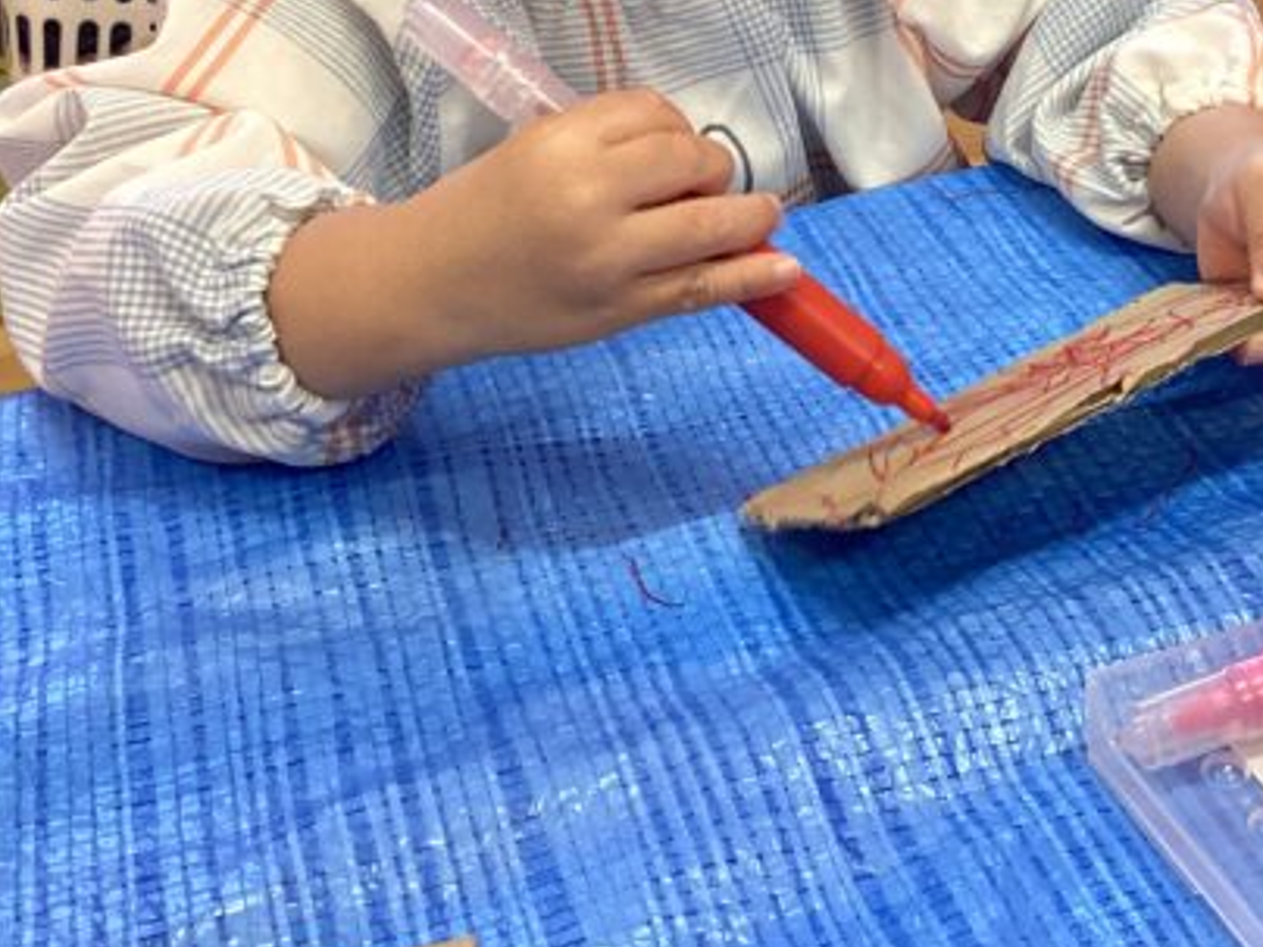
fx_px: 2153
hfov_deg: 32.4
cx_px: 847
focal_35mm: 59
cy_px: 66
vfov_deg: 24.0
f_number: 2.4
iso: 100
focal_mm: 3.3
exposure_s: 1/50
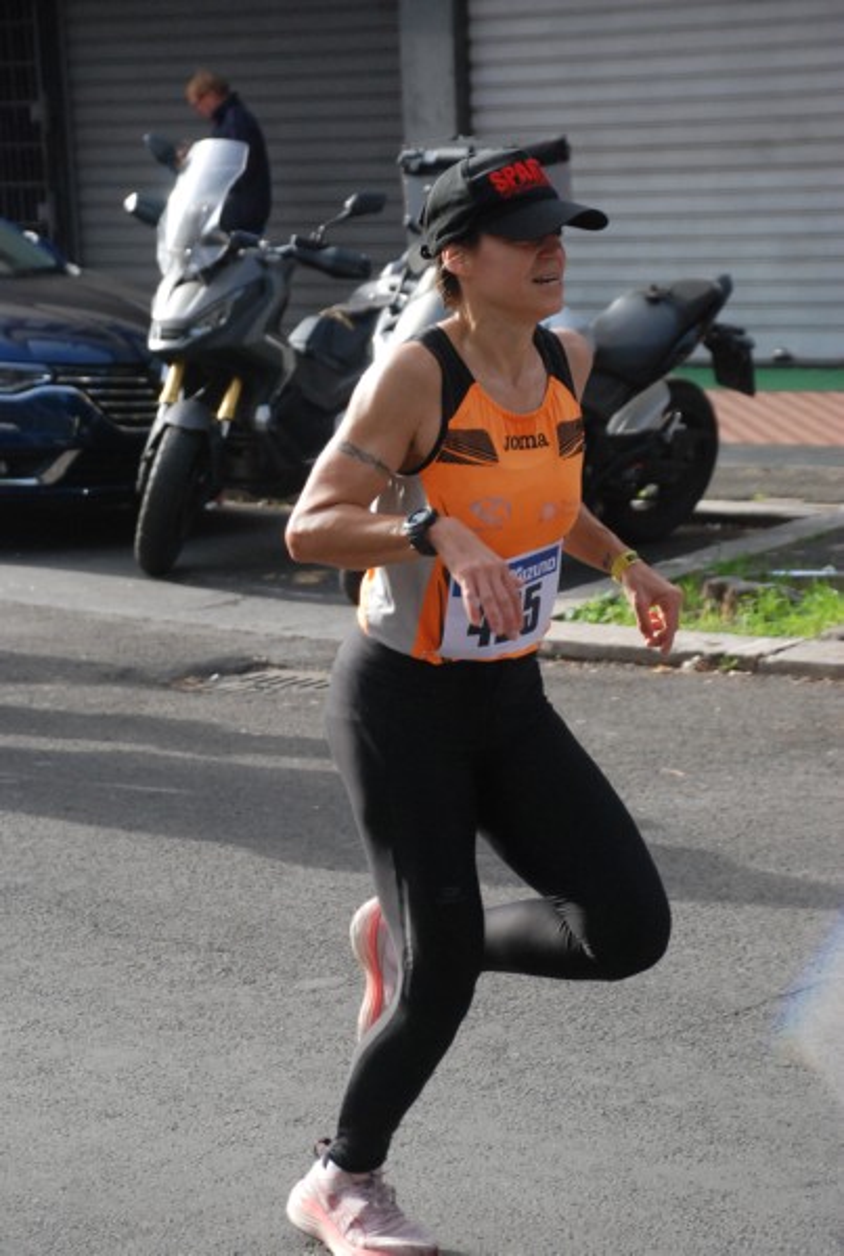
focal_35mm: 105
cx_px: 422
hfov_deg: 13.1
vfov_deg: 19.4
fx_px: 3673
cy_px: 628
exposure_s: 1/800
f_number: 5.6
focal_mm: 70
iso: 1000
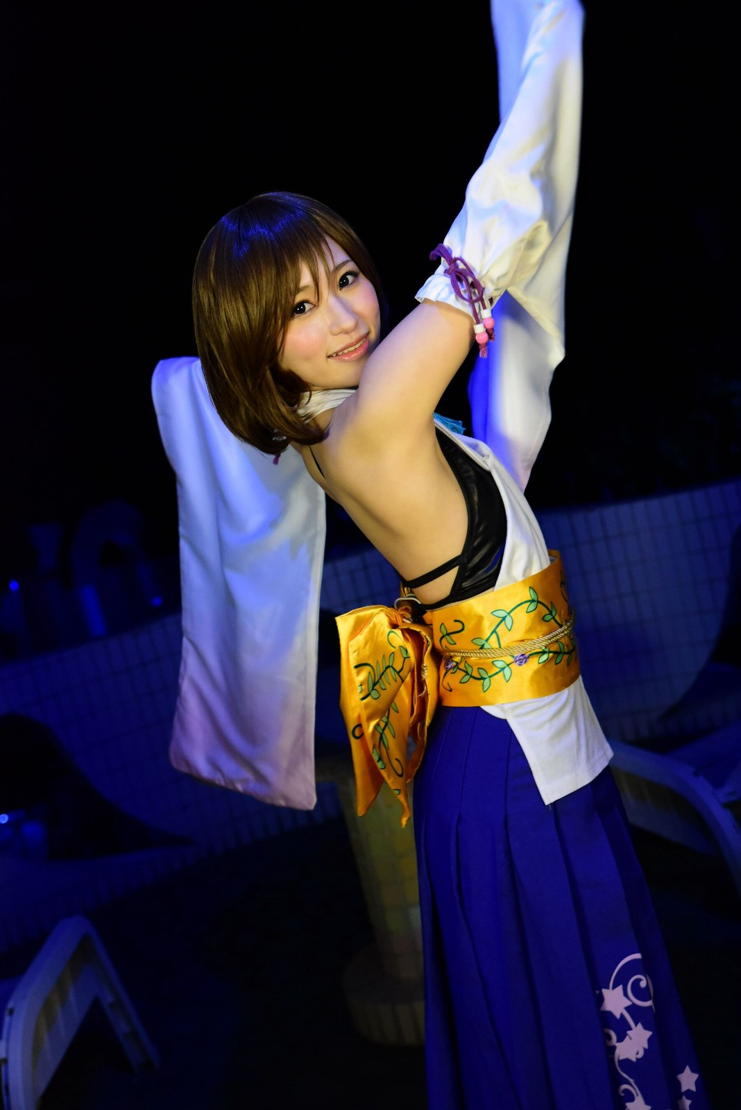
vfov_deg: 42.7
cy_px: 555
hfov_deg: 29.3
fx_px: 1418
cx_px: 370
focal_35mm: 46
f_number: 4.5
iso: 5000
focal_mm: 46
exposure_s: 1/100
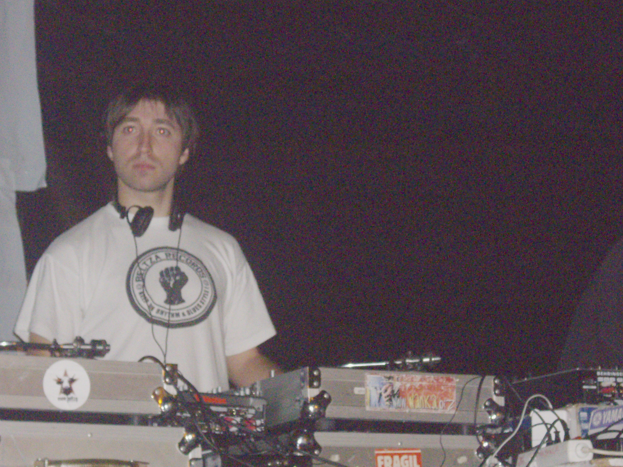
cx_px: 318
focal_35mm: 133
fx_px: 2394
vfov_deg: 11.1
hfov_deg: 14.8
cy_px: 206
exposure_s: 1/125
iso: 800
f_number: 5.4
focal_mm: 23.7
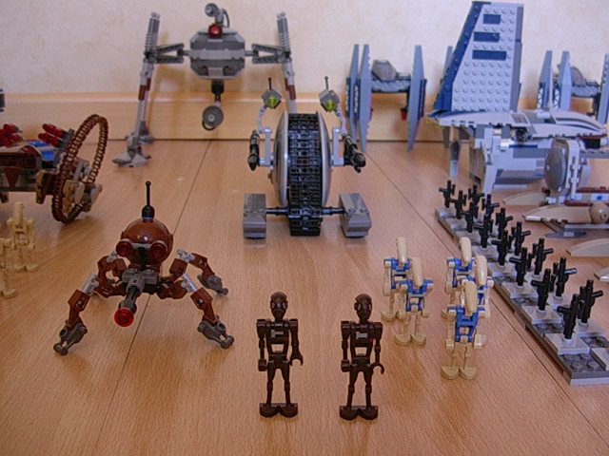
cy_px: 228
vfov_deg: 38.7
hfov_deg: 50.1
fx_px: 651
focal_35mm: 37
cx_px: 304
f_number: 2.7
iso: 70
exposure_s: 1/7.5
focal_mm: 5.6
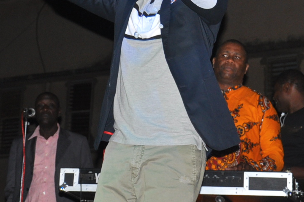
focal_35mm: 143
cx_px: 127
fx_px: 1206
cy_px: -33
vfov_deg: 9.5
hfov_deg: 14.4
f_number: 4.2
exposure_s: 1/60
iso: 320
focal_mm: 32
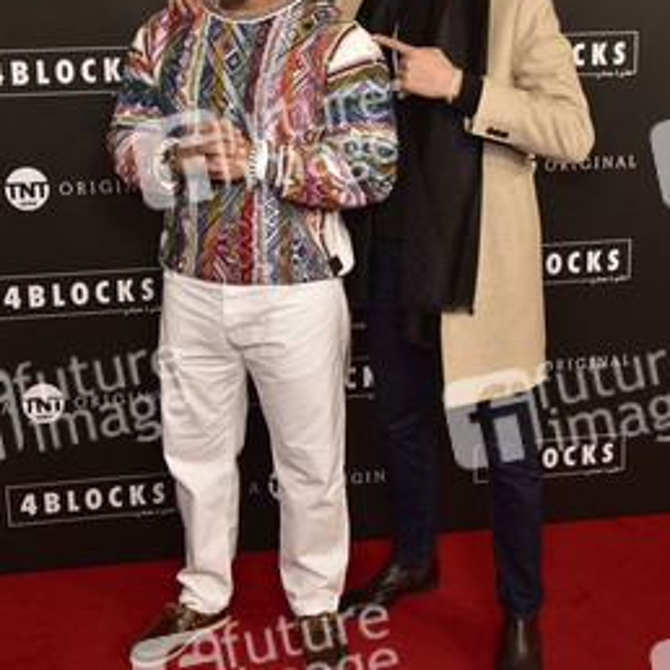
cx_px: 340
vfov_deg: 36.7
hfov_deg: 36.8
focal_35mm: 46
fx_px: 1007
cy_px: 278
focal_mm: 35
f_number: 8
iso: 2000
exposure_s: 1/250
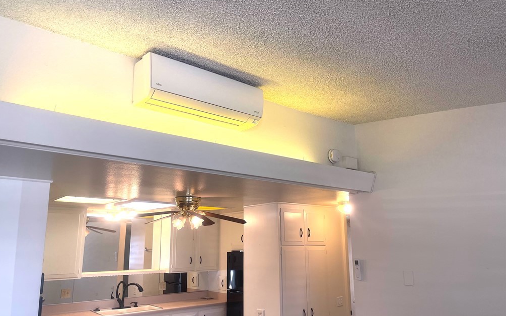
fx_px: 372
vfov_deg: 46.0
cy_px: 171
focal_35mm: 27
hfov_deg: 68.4
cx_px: 250
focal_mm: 5.1
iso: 50
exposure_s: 1/120
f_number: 1.6
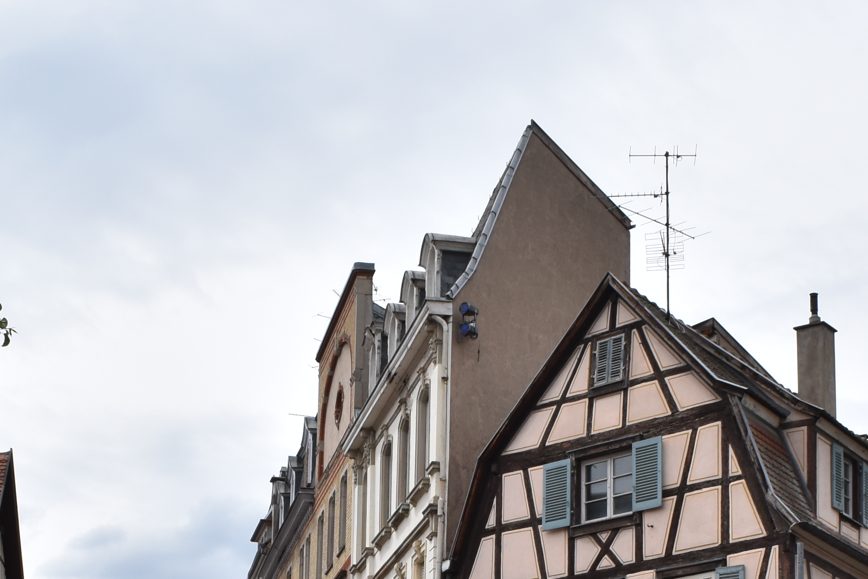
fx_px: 1832
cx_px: 457
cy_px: 689
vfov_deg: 17.2
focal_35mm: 76
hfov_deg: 26.6
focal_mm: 18
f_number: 10
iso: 200
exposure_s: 1/400
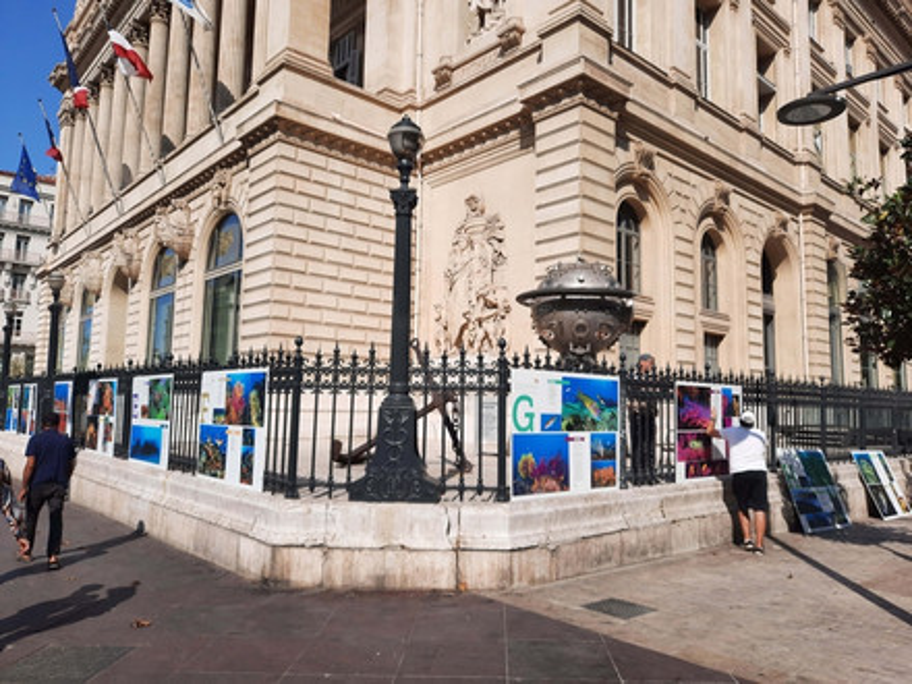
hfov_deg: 69.4
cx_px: 456
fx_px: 659
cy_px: 342
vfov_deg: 54.9
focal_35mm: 25
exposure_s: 1/1403
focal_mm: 4.6
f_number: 2
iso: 40
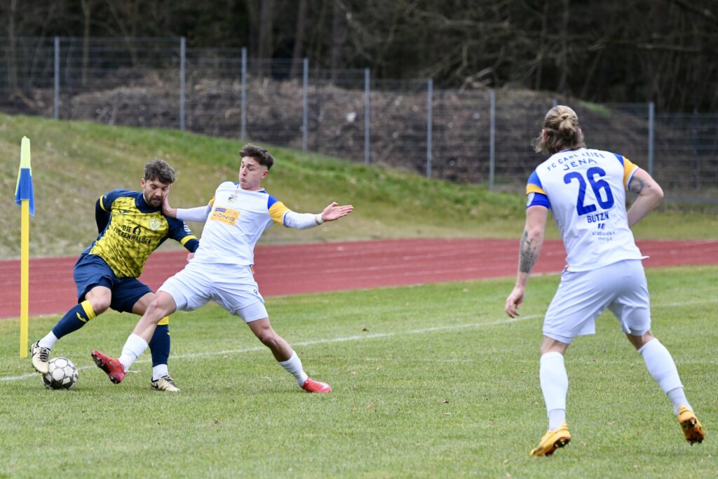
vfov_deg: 4.7
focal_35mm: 290
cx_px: 359
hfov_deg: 7.1
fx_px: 5784
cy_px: 240
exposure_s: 1/1600
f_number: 7.1
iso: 3200
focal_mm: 290
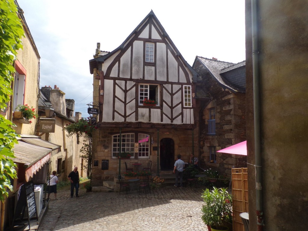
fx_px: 214
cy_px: 116
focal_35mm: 24
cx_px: 154
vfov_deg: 56.8
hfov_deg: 71.6
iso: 80
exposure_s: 1/280
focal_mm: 4.3
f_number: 5.8
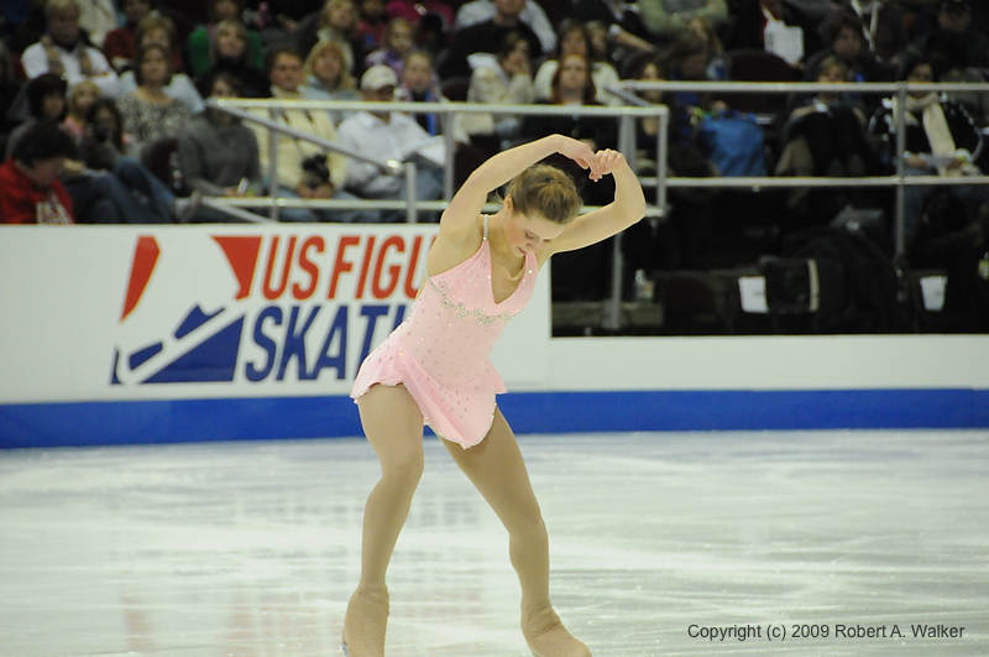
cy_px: 328
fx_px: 8230
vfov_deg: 4.6
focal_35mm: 300
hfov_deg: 6.9
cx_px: 494
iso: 3200
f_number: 5.6
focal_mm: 200
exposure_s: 1/640
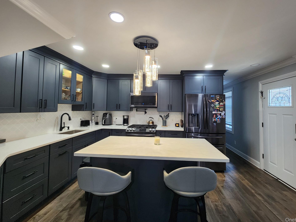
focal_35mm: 14
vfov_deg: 85.6
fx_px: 120
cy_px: 104
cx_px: 158
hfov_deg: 101.9
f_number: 2.2
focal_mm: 2.2
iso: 250
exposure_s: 1/60
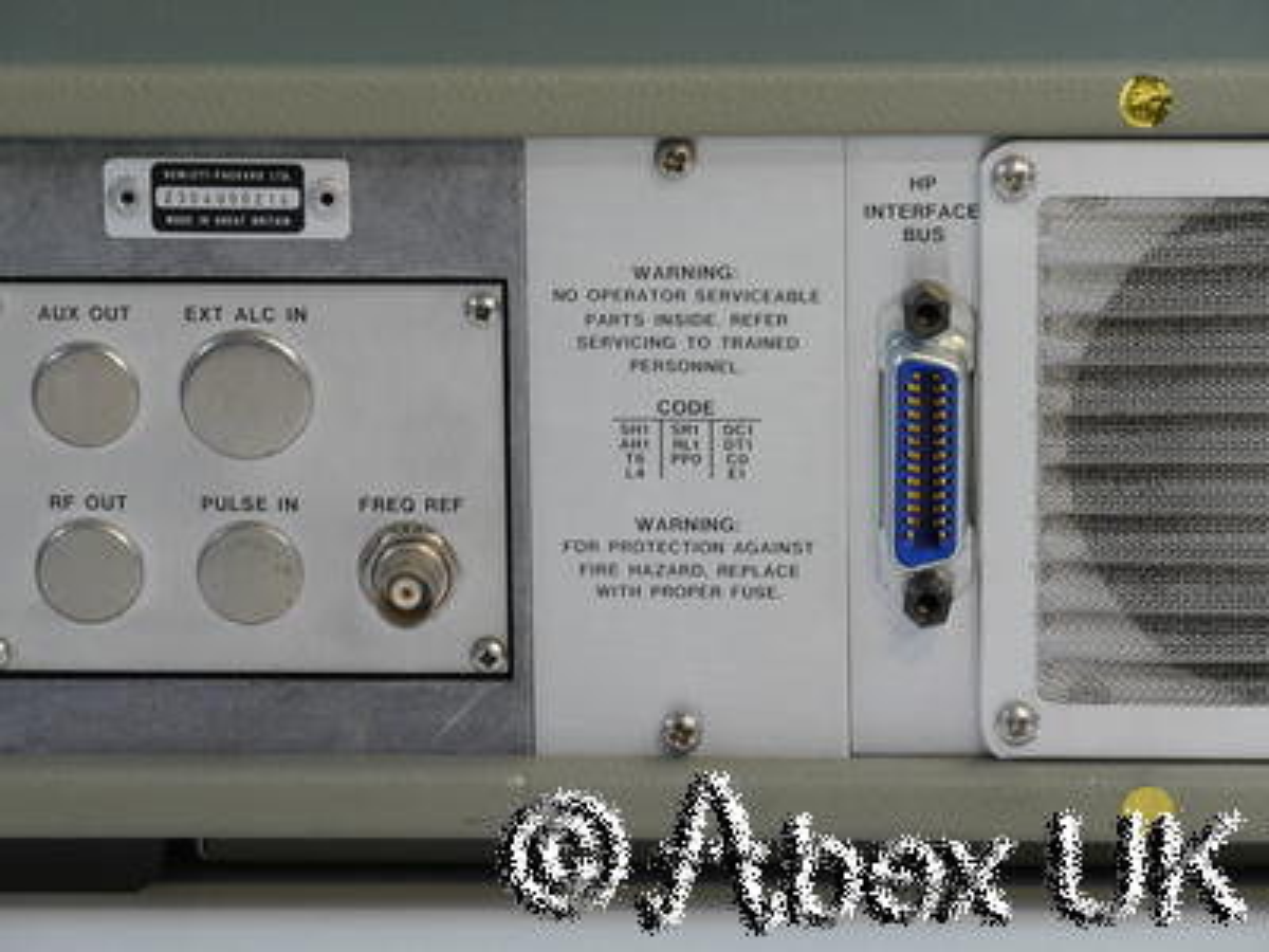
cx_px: 634
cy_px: 476
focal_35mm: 280
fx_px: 10265
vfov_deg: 5.3
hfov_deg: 7.1
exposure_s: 1/4
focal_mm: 140
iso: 400
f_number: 13
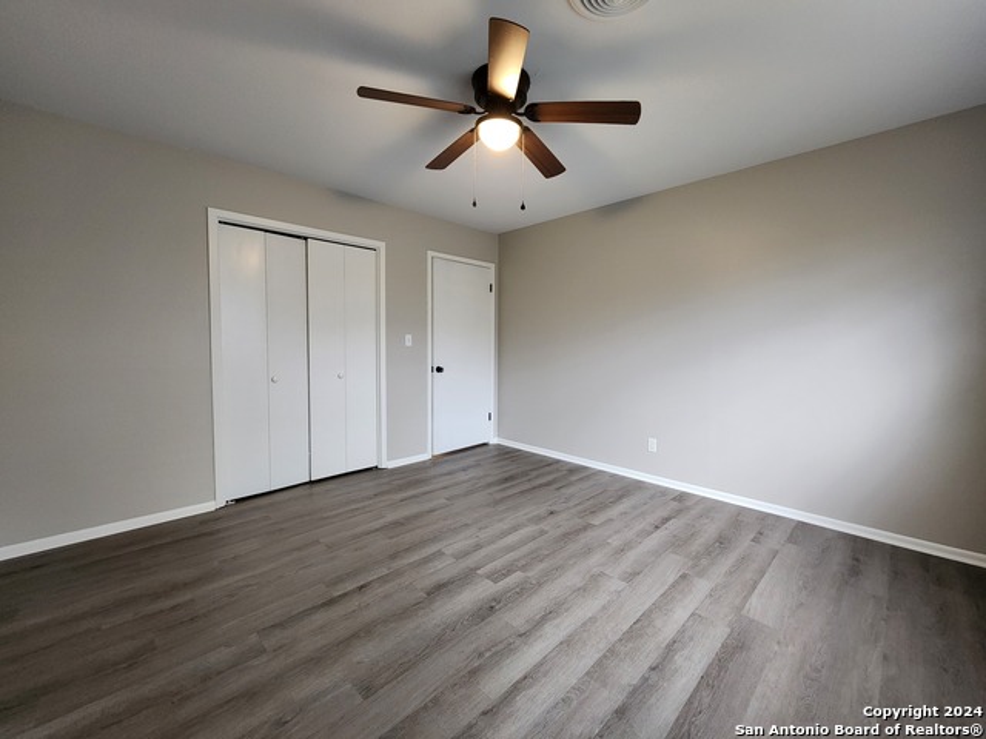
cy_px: 370
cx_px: 493
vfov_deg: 89.9
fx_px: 370
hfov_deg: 106.2
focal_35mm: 13
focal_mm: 2.2
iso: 320
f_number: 2.2
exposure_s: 1/40
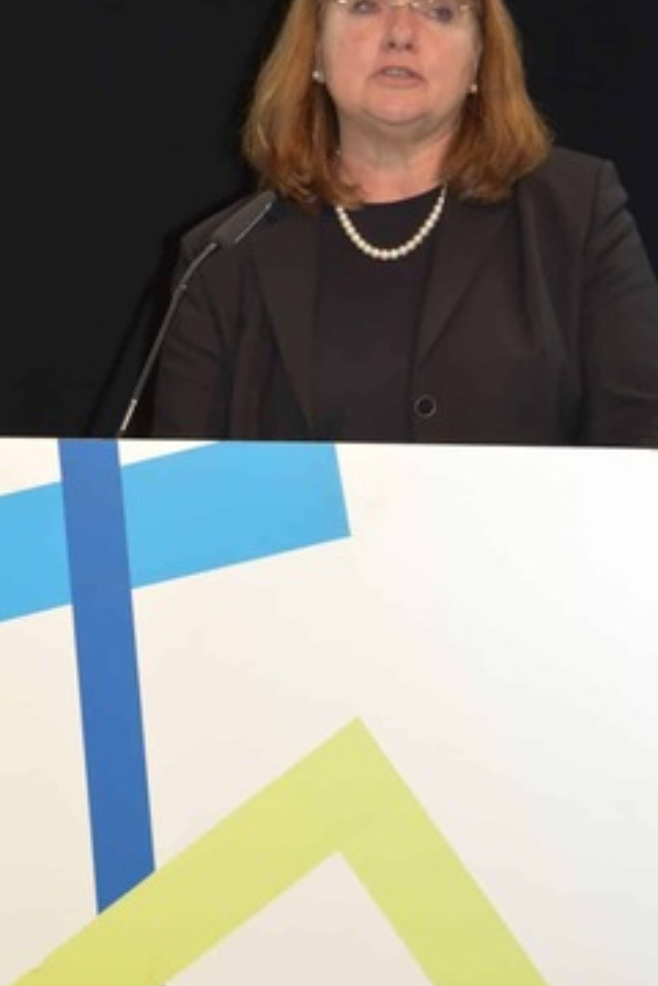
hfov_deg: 9.1
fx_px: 4112
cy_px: 279
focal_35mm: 150
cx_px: 403
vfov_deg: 13.7
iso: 1000
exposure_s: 1/60
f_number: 5.3
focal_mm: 66
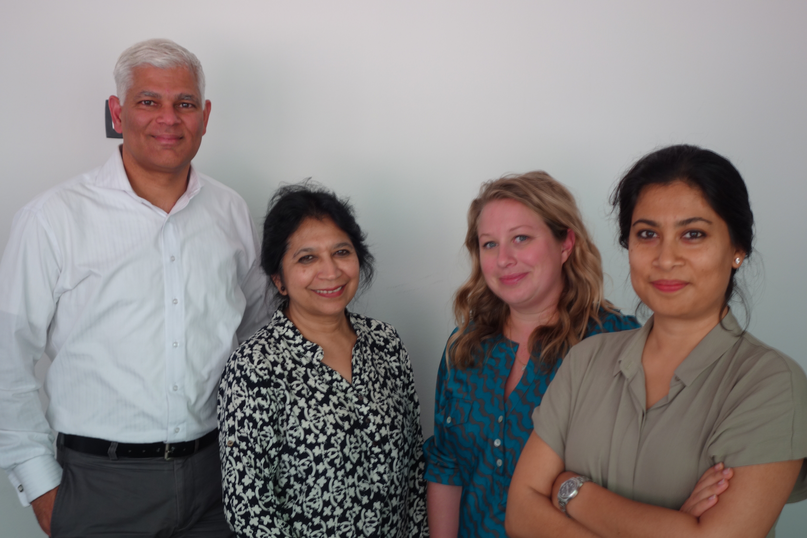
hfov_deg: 37.5
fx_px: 1188
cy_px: 269
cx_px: 404
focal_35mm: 53
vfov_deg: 25.5
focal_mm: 19.53
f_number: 3.5
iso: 80
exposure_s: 1/20
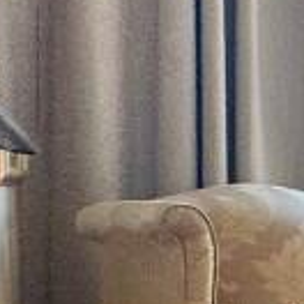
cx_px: 1043
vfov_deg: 17.9
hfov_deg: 9.8
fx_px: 954
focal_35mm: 96
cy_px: 263
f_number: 2.2
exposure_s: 1/100
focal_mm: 2.22
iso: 80
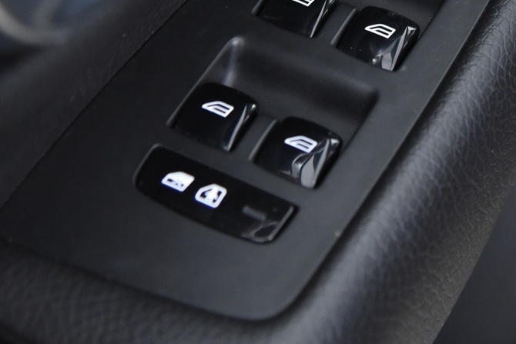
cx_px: 333
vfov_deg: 8.7
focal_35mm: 157
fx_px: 2251
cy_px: 25
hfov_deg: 13.1
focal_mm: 65
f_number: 4
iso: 4000
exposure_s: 1/20
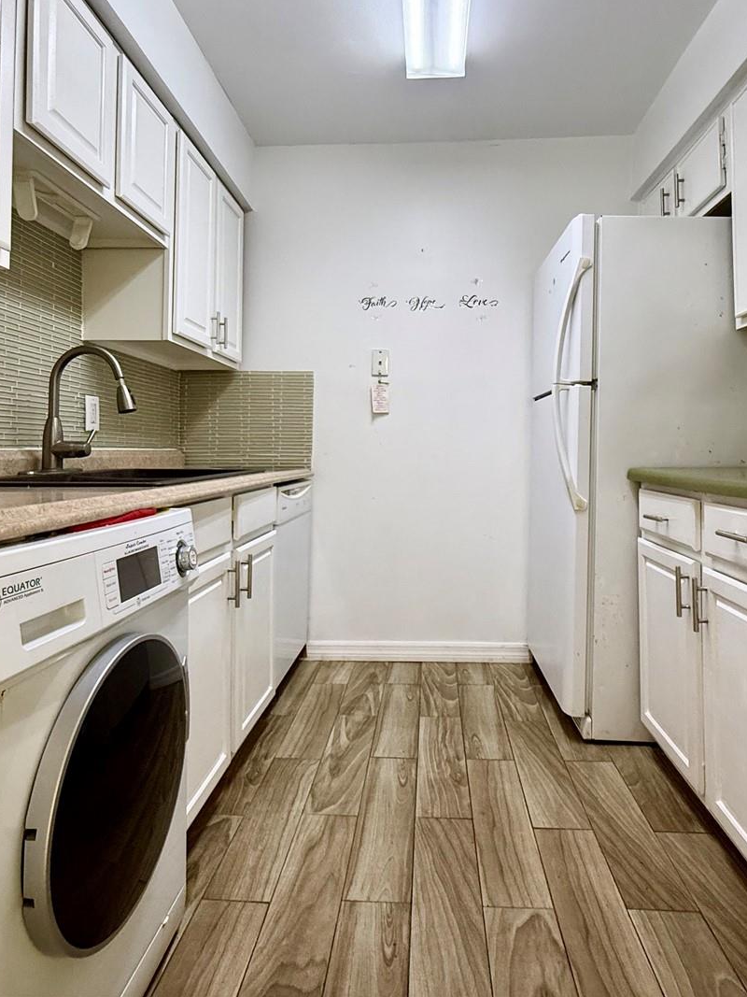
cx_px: 393
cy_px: 437
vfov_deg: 78.7
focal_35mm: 21
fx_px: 604
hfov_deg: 63.4
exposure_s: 1/120
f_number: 2.2
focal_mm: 2.22
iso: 200
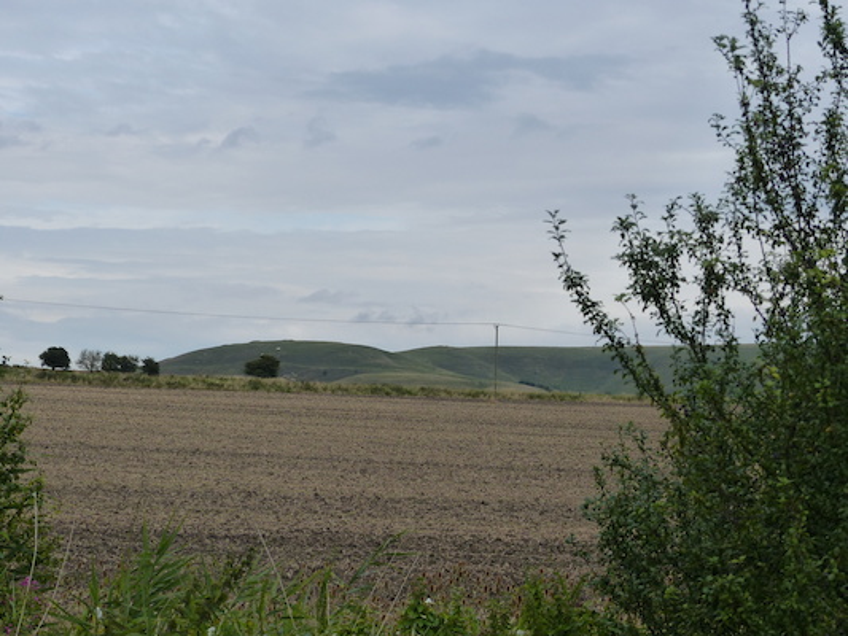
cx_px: 424
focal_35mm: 94
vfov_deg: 15.7
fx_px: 2303
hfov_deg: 20.9
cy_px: 318
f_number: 4
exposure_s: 1/500
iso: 160
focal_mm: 16.9
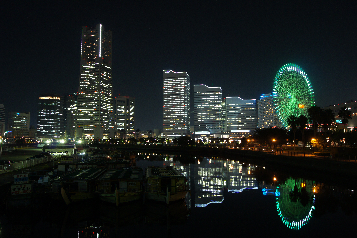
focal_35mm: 27
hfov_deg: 67.4
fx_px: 268
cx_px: 178
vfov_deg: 47.9
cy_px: 119
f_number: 6.3
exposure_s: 1/2
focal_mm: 18
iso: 800
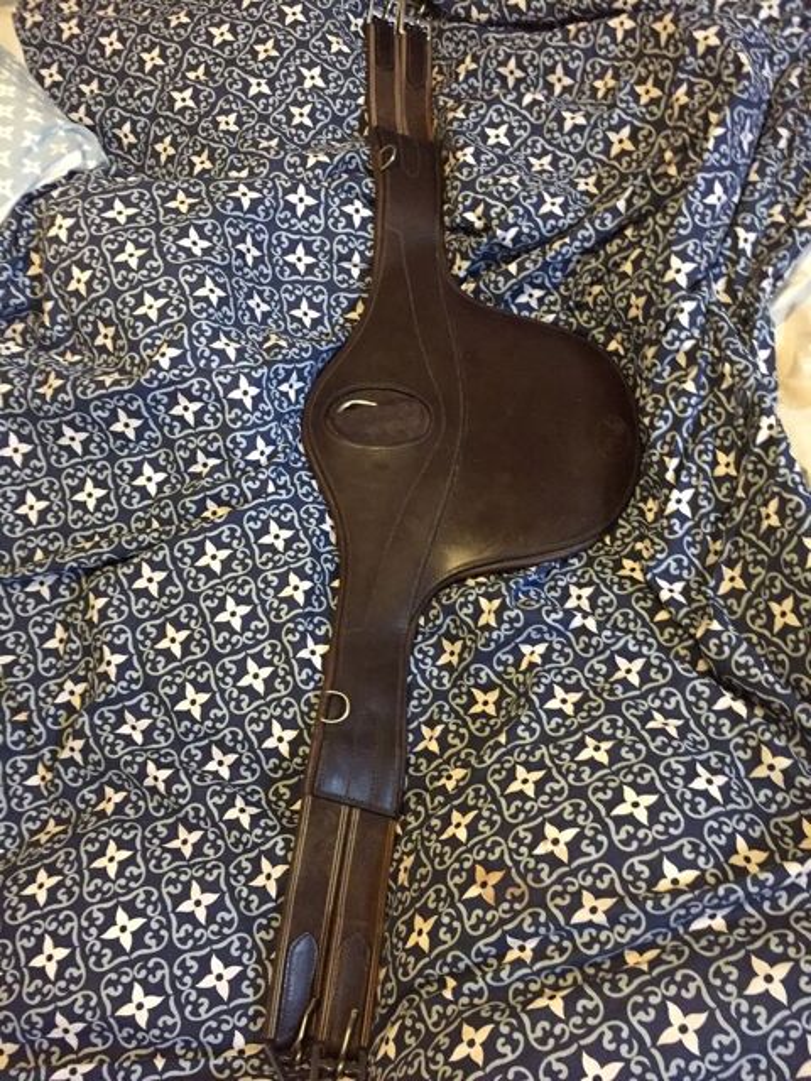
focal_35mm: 29
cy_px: 540
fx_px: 906
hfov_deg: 48.2
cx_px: 406
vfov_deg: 61.7
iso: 400
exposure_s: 1/17
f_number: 2.2
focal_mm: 4.15
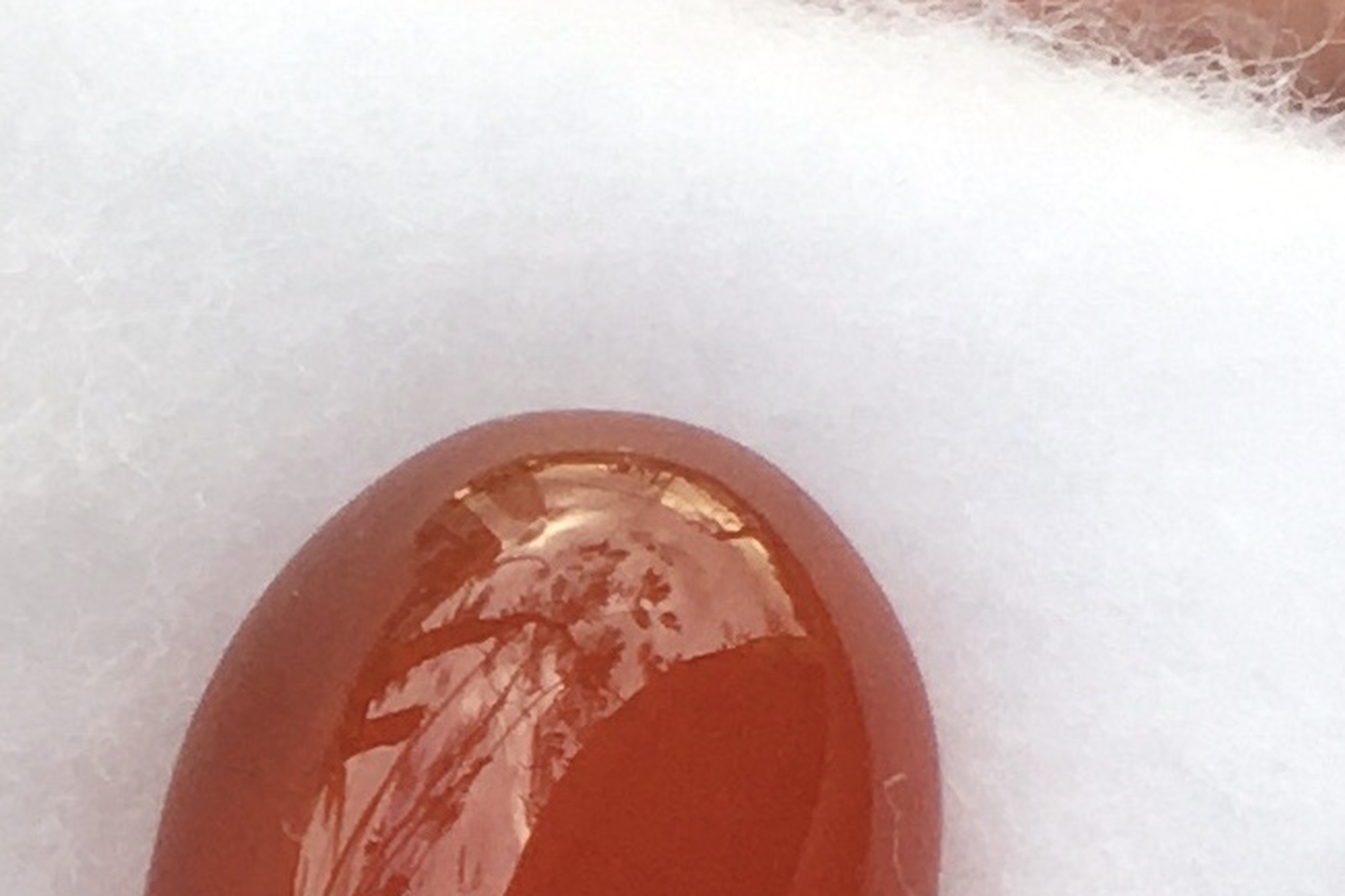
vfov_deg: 16.9
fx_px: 2951
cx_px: 558
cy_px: 900
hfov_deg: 25.6
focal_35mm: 79
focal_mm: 4.15
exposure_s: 1/100
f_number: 2.2
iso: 32
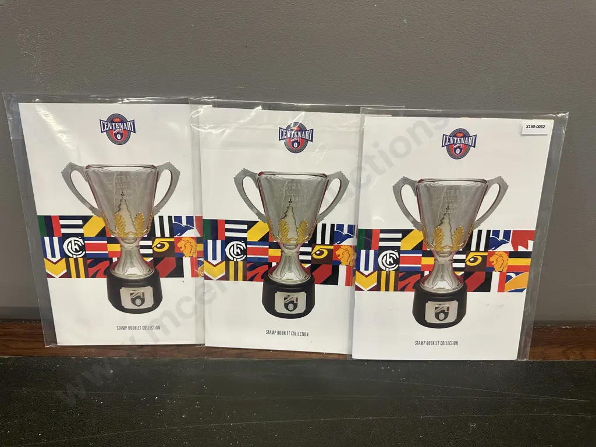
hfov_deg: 71.6
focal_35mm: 24
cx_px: 298
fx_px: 413
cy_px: 224
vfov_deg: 56.8
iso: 160
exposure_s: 1/100
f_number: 1.78
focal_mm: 6.86
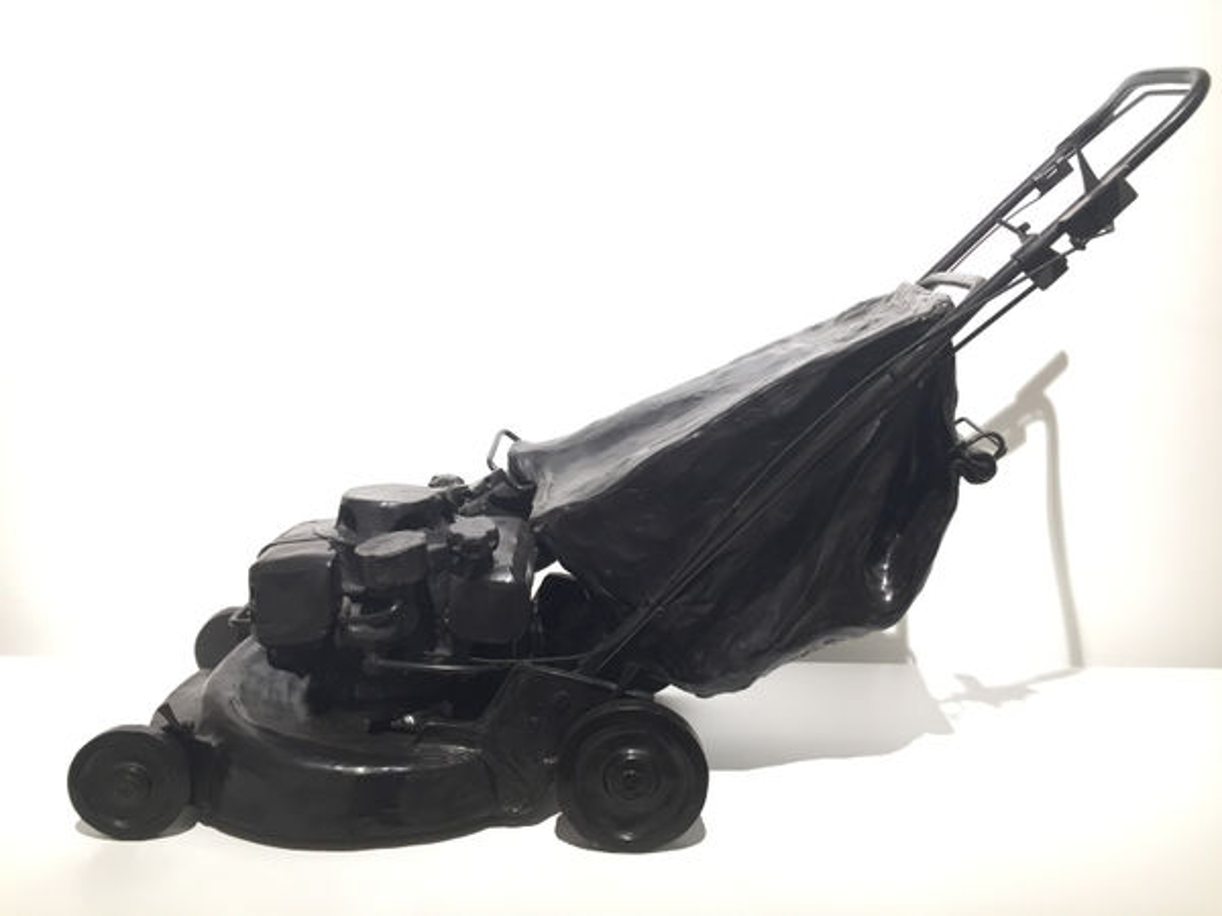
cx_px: 611
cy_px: 458
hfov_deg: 61.7
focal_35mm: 29
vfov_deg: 48.2
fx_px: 1024
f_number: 2.2
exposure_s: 1/30
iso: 100
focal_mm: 4.15
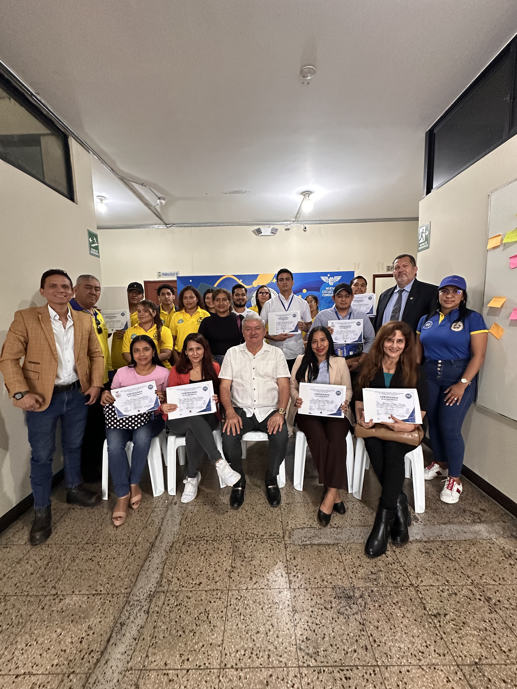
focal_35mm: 14
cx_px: 258
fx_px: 279
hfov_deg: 85.7
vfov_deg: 102.1
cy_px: 344
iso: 400
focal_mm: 2.22
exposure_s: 1/60
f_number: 2.2
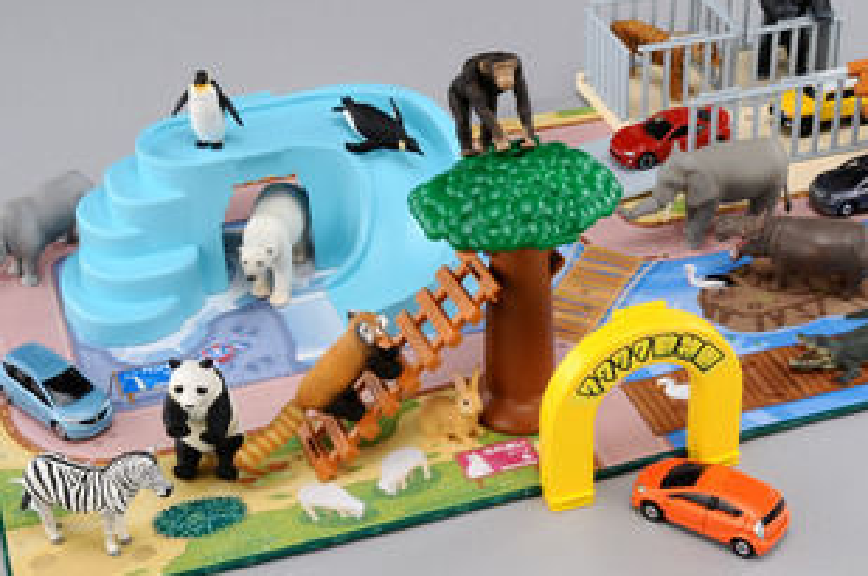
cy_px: 257
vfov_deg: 19.4
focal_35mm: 70
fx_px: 1685
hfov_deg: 28.8
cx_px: 542
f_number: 25
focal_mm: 32
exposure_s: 1/4
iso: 200
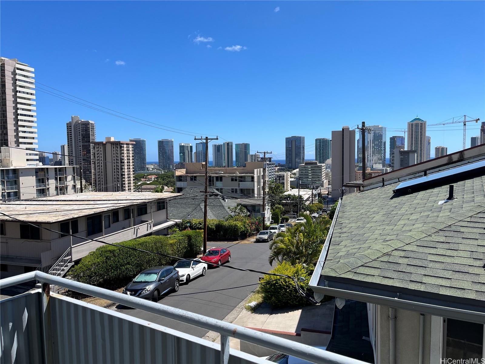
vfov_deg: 53.1
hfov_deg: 67.3
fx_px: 364
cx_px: 242
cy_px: 182
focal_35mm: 26
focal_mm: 5.1
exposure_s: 1/4016
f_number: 1.6
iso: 50
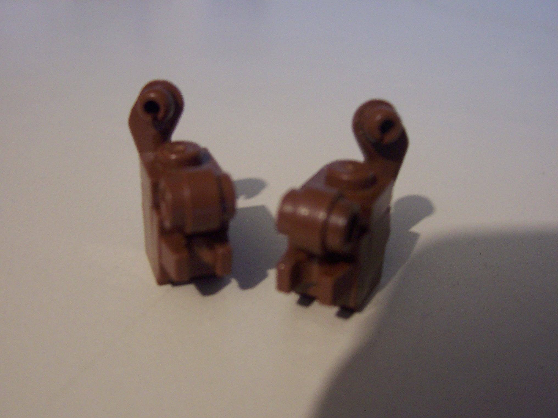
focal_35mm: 37
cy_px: 209
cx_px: 279
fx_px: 596
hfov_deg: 50.1
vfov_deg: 38.7
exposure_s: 1/8
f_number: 2.8
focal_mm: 5.6
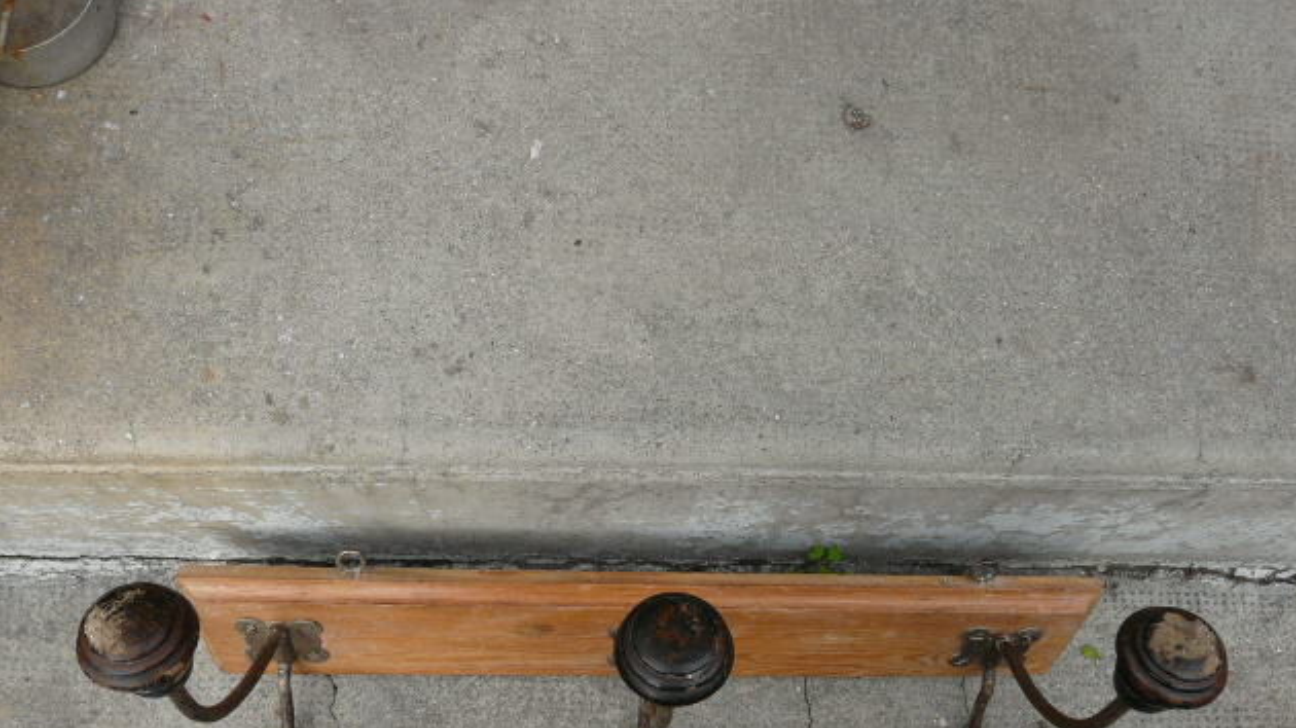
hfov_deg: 62.6
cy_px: 489
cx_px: 656
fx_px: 1065
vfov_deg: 37.3
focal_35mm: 31
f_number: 3.2
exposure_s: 1/100
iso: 100
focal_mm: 4.6
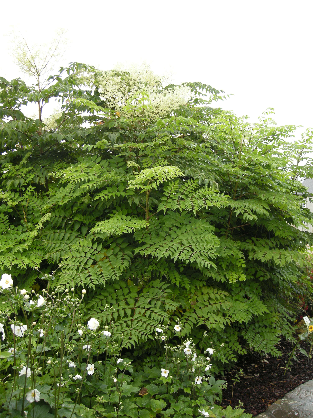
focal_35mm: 35
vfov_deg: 52.6
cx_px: 156
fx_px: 422
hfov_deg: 40.7
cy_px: 209
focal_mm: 7.5
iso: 64
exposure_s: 1/96.8
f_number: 3.8
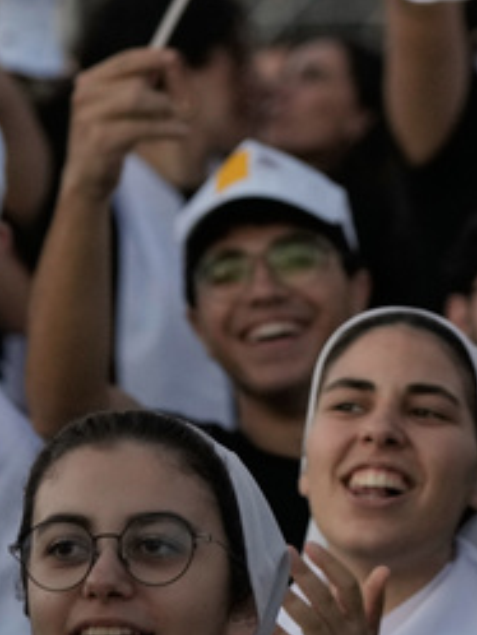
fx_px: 6315
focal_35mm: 344
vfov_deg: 5.7
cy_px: -119
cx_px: 860
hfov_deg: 4.3
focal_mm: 87
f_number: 3.2
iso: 1250
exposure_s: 1/400
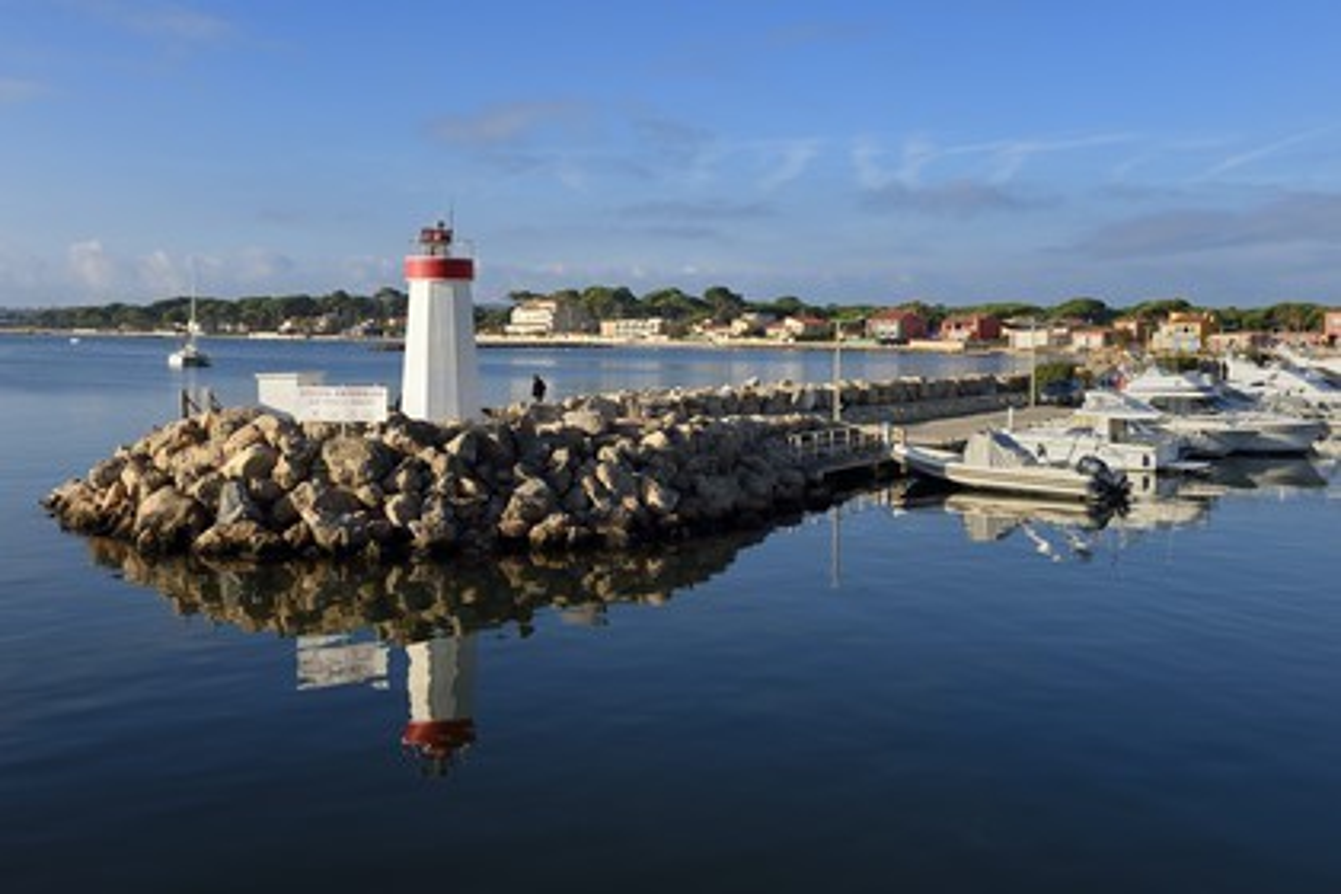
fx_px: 1341
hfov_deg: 53.1
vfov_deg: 36.9
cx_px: 670
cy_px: 447
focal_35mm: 36
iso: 200
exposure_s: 1/320
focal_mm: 36
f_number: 10
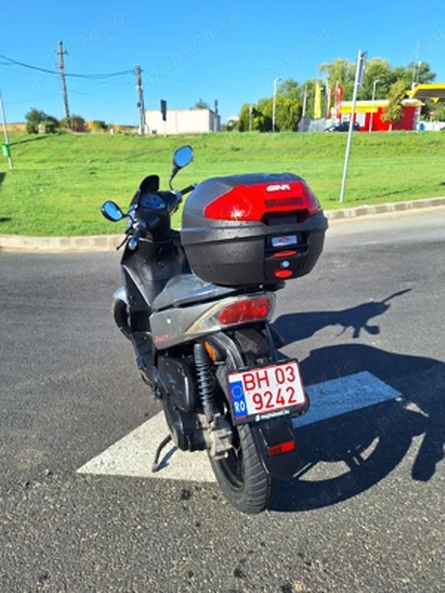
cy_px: 296
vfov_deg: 73.9
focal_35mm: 23
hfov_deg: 58.9
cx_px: 222
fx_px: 394
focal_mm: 5.54
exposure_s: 1/2000
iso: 40
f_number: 1.8
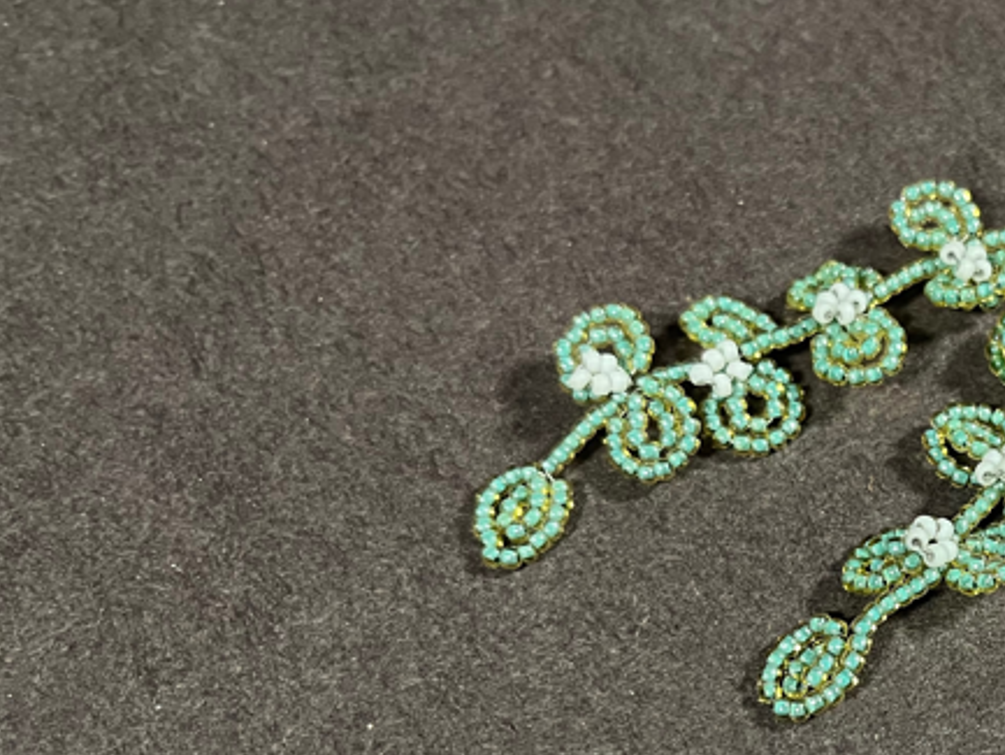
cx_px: 1017
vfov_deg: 26.5
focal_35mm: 54
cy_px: 617
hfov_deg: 32.5
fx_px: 1568
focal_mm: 5.1
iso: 320
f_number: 1.6
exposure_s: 1/60
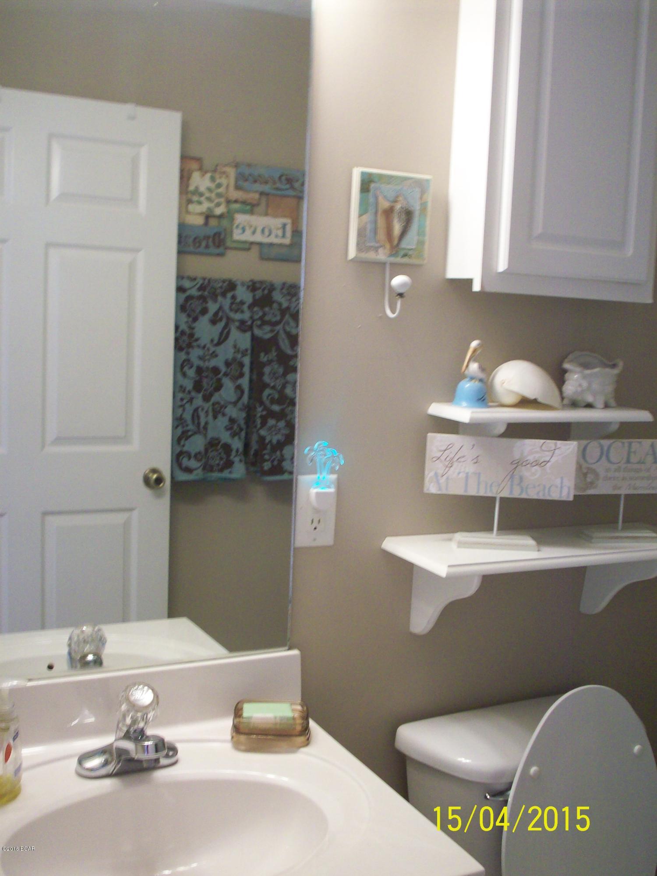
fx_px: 936
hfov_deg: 38.7
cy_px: 438
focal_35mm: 37
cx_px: 328
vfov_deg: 50.1
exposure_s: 1/12.6
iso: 160
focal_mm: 6.2
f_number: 2.8
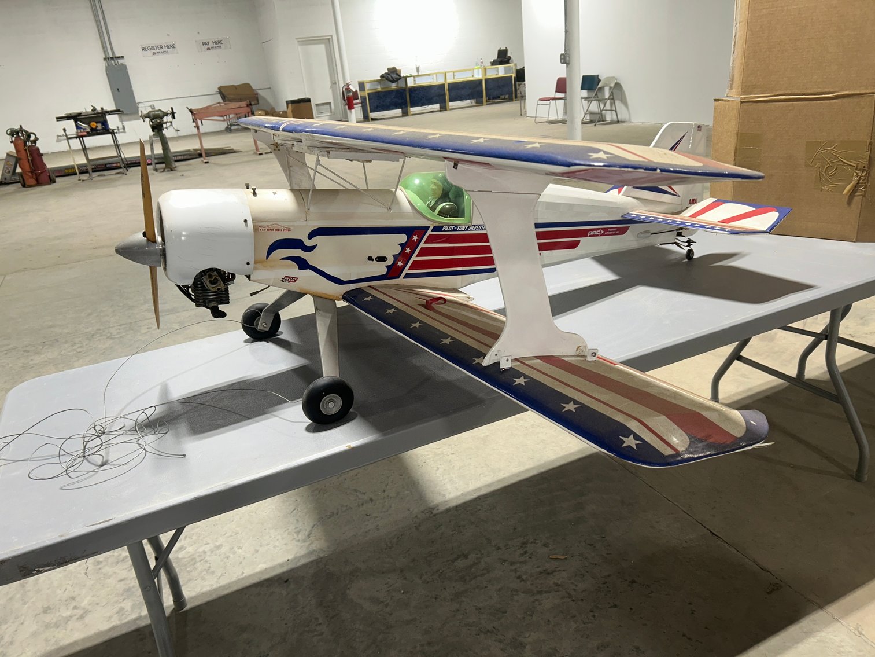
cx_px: 438
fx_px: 657
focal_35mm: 26
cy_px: 328
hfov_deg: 67.3
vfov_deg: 53.1
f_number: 1.5
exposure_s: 1/29
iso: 32
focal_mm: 5.7
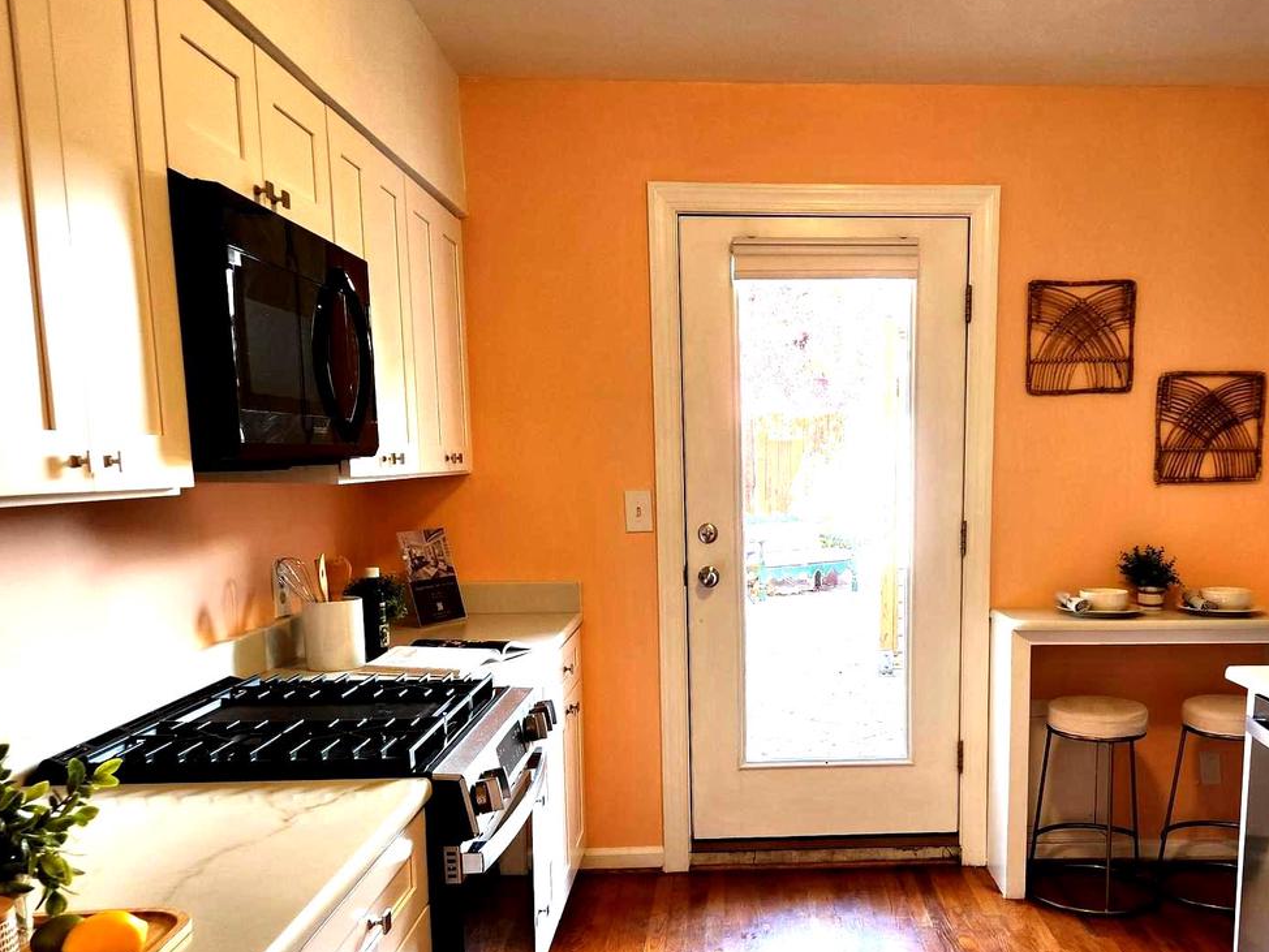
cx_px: 813
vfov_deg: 41.1
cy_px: 663
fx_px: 1247
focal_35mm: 34
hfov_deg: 53.2
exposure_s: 1/120
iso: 80
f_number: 1.8
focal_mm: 5.4
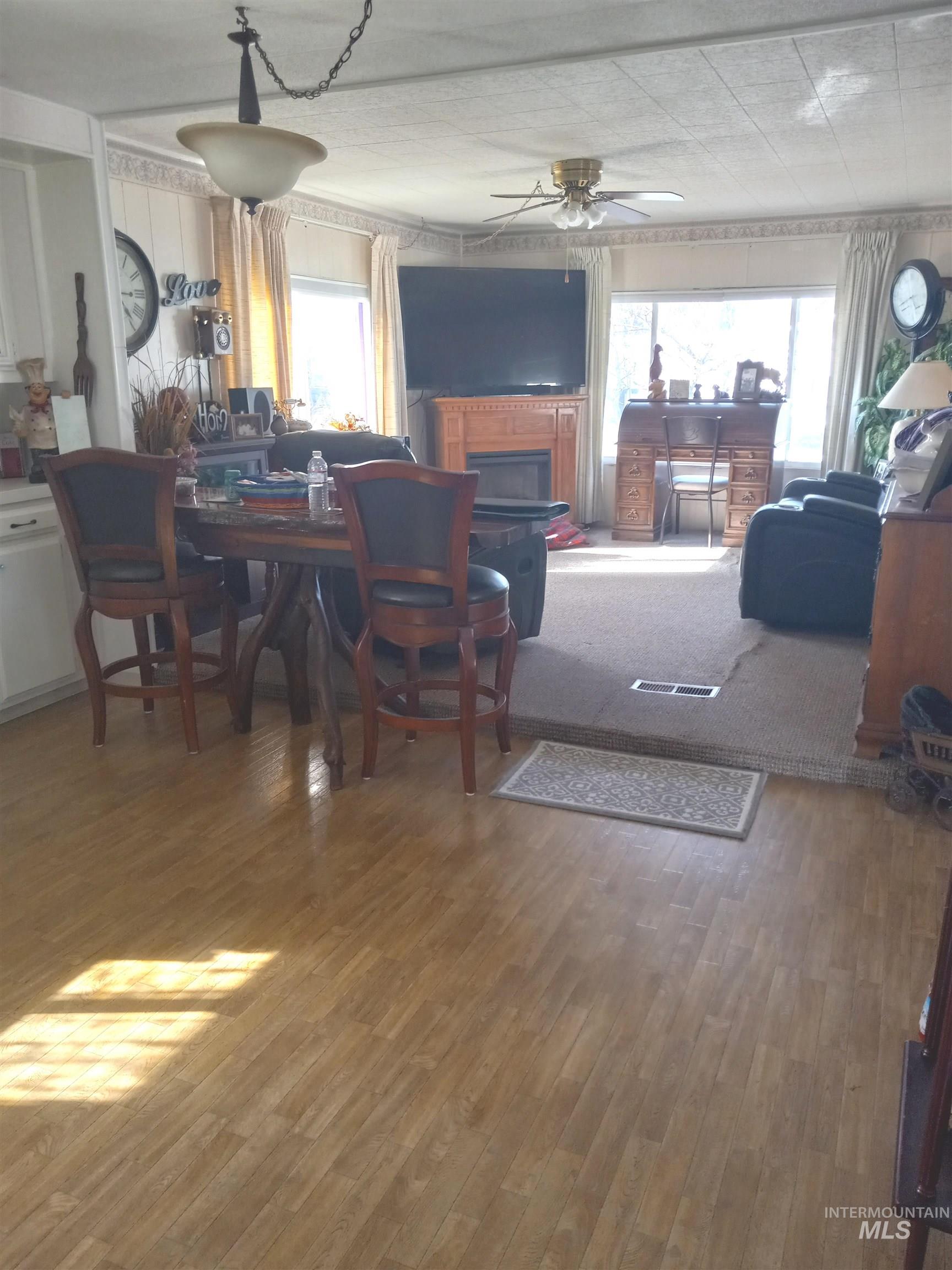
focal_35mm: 27
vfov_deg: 65.3
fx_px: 990
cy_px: 635
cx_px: 476
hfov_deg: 51.4
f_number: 1.8
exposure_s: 1/120
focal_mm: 3.94
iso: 160
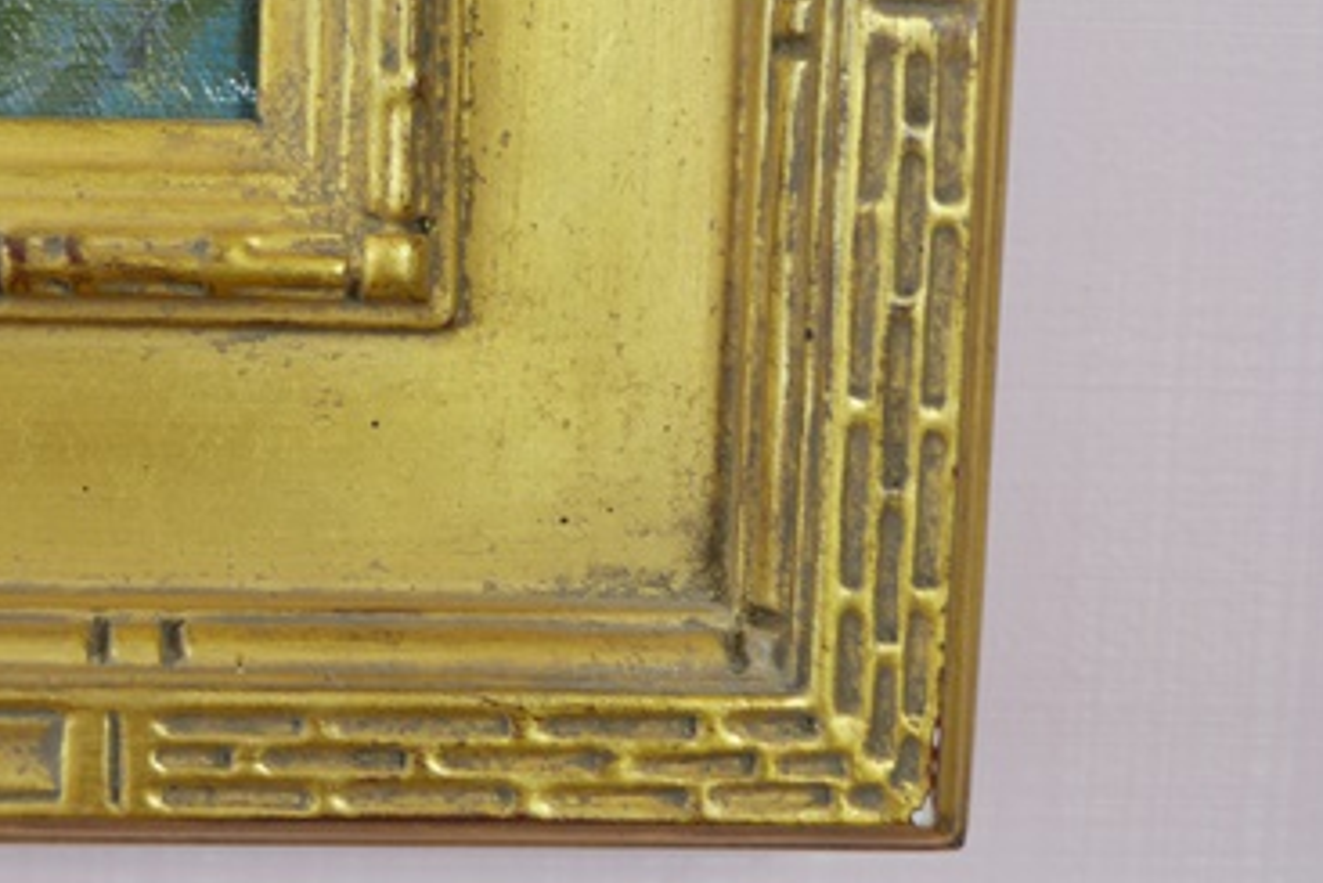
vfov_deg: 15.9
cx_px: 263
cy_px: 342
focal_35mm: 86
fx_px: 3155
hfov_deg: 23.3
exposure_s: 1/80
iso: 400
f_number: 5
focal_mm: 35
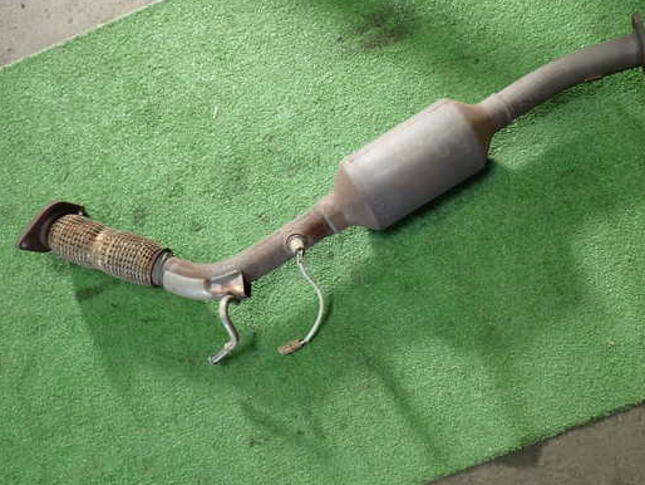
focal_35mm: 35
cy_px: 236
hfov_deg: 52.6
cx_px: 329
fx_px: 652
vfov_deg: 40.7
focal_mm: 5.4
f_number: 2.3
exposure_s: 1/50
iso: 200
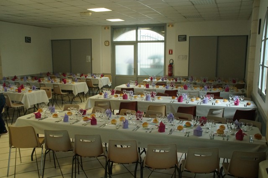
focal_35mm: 33
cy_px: 89
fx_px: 245
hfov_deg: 57.3
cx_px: 134
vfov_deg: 39.9
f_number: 16
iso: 1600
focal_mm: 22
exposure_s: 1/20
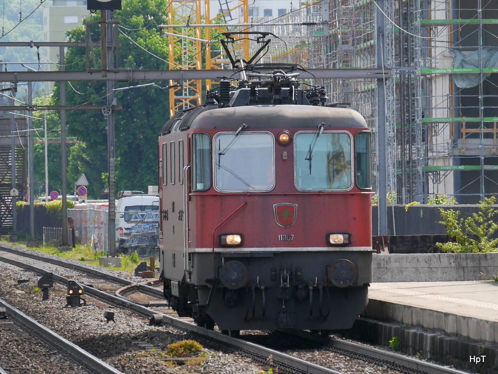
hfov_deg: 6.6
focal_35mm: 300
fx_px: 4318
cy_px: 187
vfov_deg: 5.0
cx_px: 249
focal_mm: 150
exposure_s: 1/320
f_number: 5.6
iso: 200
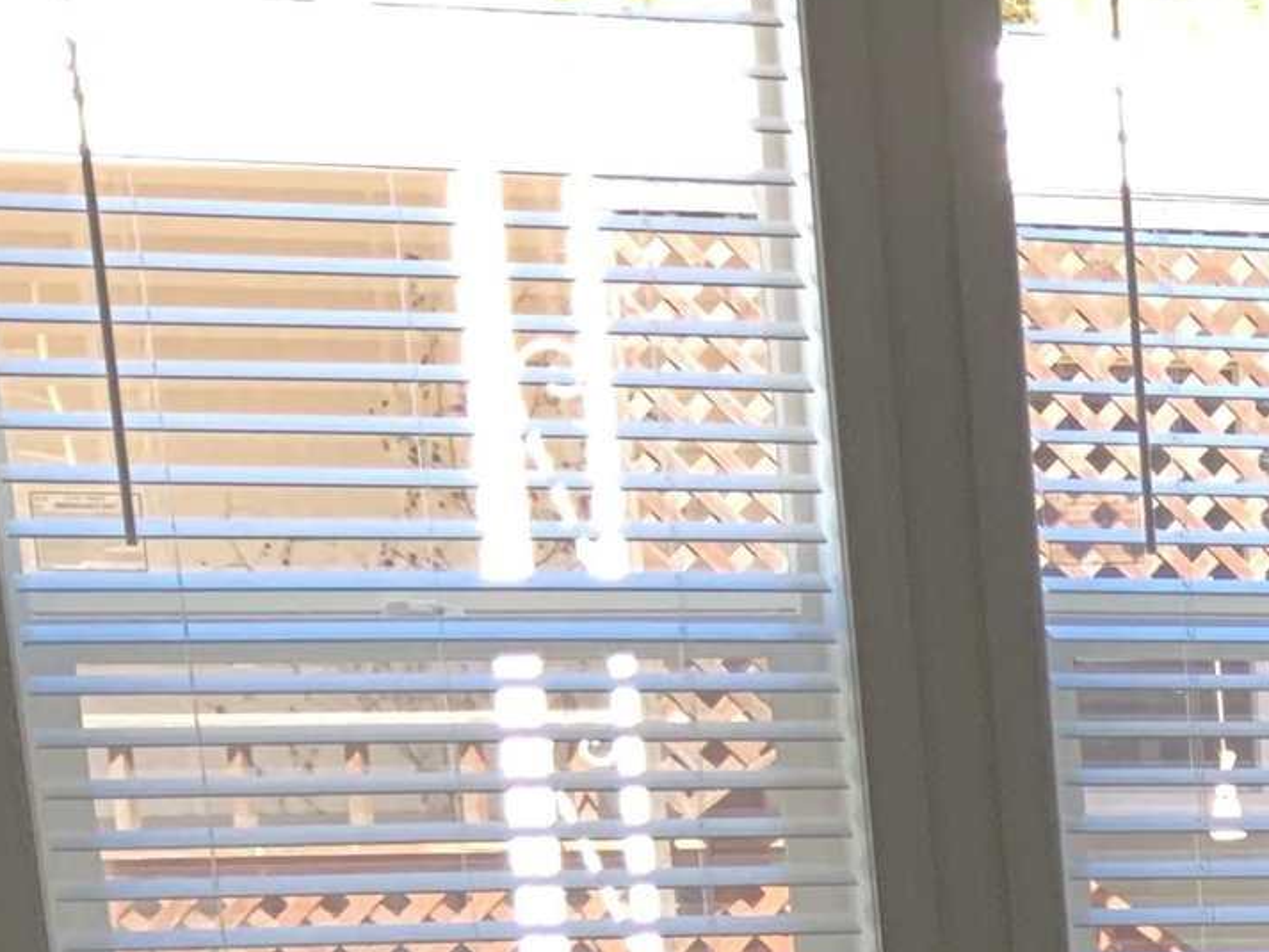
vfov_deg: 10.7
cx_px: 2269
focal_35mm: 125
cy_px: 1995
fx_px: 4583
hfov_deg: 14.0
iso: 64
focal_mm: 3
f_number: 1.8
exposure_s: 1/60
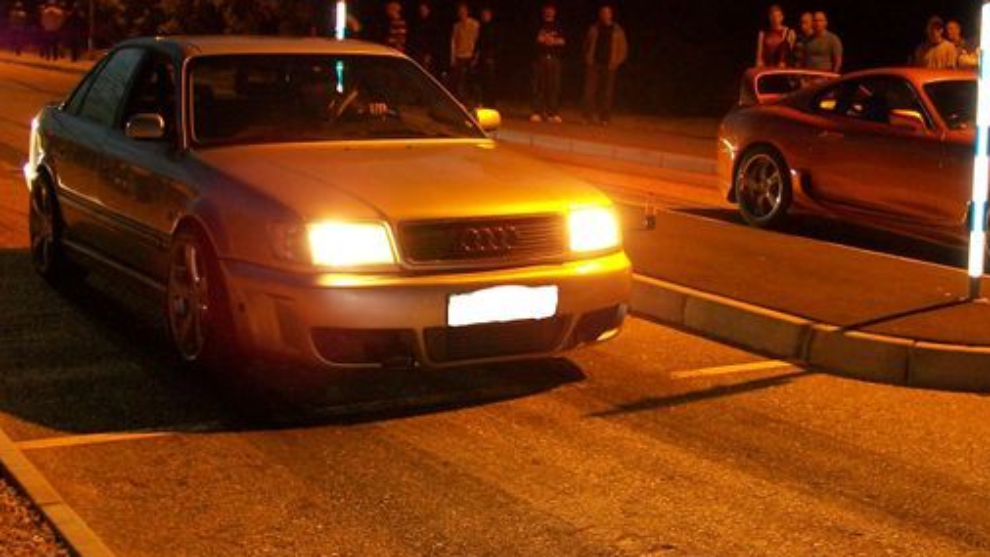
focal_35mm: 62
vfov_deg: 19.4
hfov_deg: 33.6
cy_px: 199
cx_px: 624
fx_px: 1628
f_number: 3
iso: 160
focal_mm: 7.6
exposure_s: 1/2
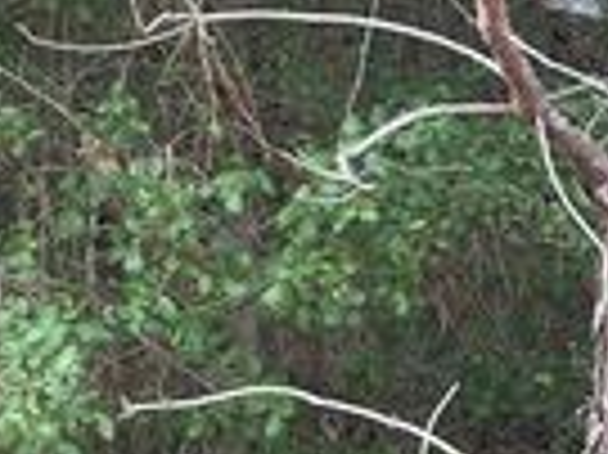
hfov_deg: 10.7
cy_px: 258
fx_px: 3124
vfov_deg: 8.3
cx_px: -279
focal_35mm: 178
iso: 80
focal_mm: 6.86
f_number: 1.78
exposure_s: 1/126
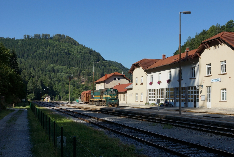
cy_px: 78
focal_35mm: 42
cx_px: 117
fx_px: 274
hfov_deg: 46.3
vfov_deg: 32.0
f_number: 8
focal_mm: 28
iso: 200
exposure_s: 1/800
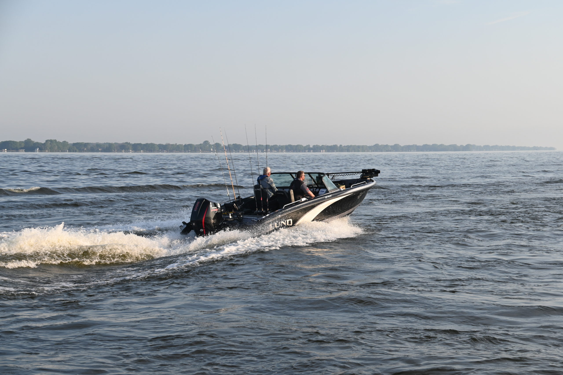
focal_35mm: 75
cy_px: 188
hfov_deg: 27.0
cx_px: 282
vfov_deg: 18.2
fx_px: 1173
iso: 100
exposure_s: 1/320
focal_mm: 50
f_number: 7.1
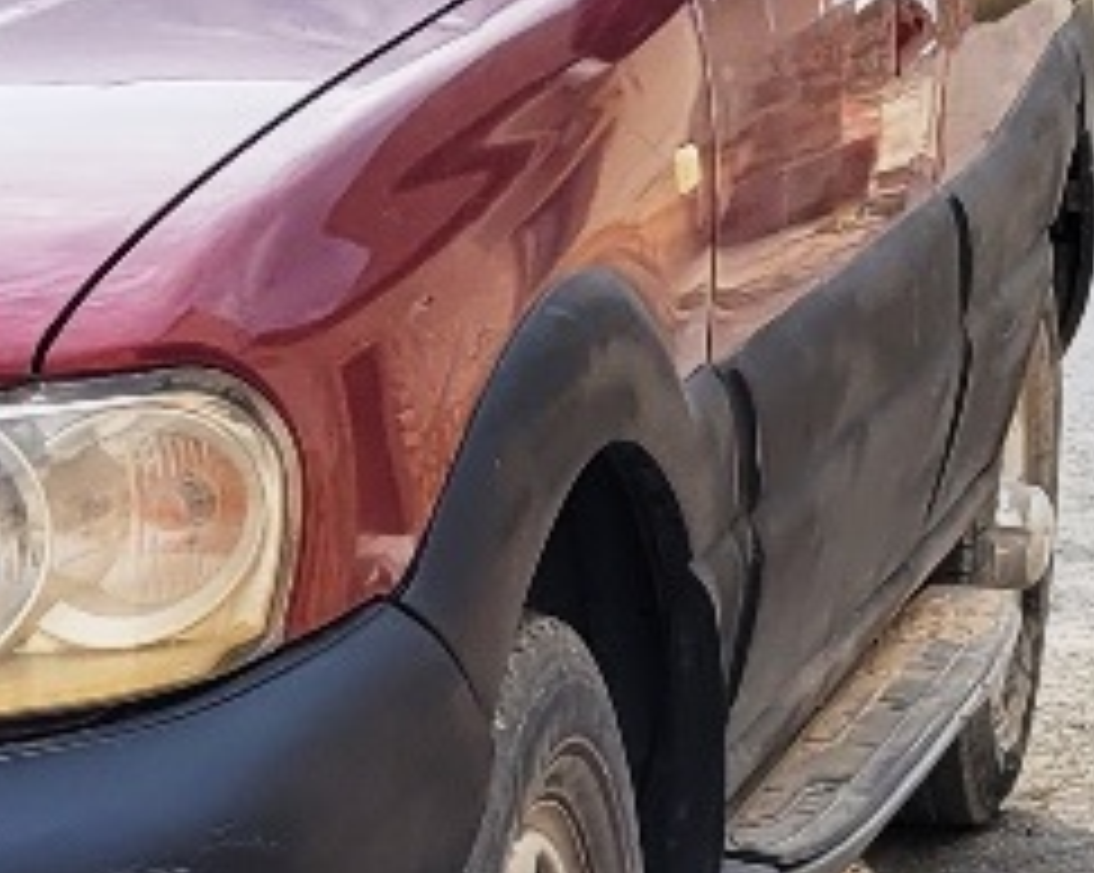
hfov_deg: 17.0
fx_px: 3462
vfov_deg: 14.3
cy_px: 274
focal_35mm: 107
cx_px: -311
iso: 40
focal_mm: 5.4
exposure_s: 1/383
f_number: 1.8
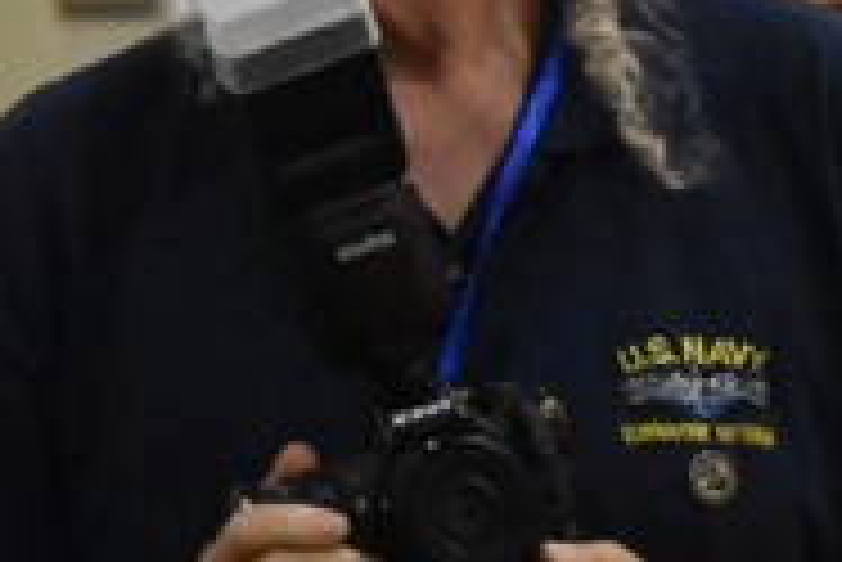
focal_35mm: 536
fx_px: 12546
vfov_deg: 2.6
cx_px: 360
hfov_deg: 3.8
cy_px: -85
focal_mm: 58
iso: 5600
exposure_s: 1/125
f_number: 5
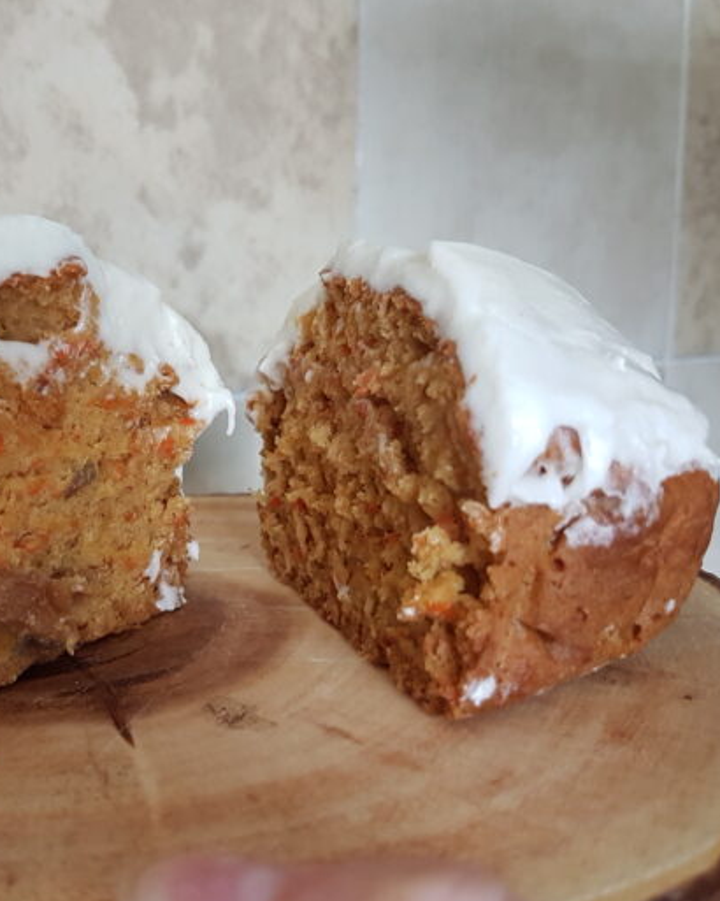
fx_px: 1013
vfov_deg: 47.9
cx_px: 200
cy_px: 471
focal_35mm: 38
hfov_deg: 38.4
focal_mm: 4.2
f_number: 1.7
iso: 125
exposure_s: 1/60
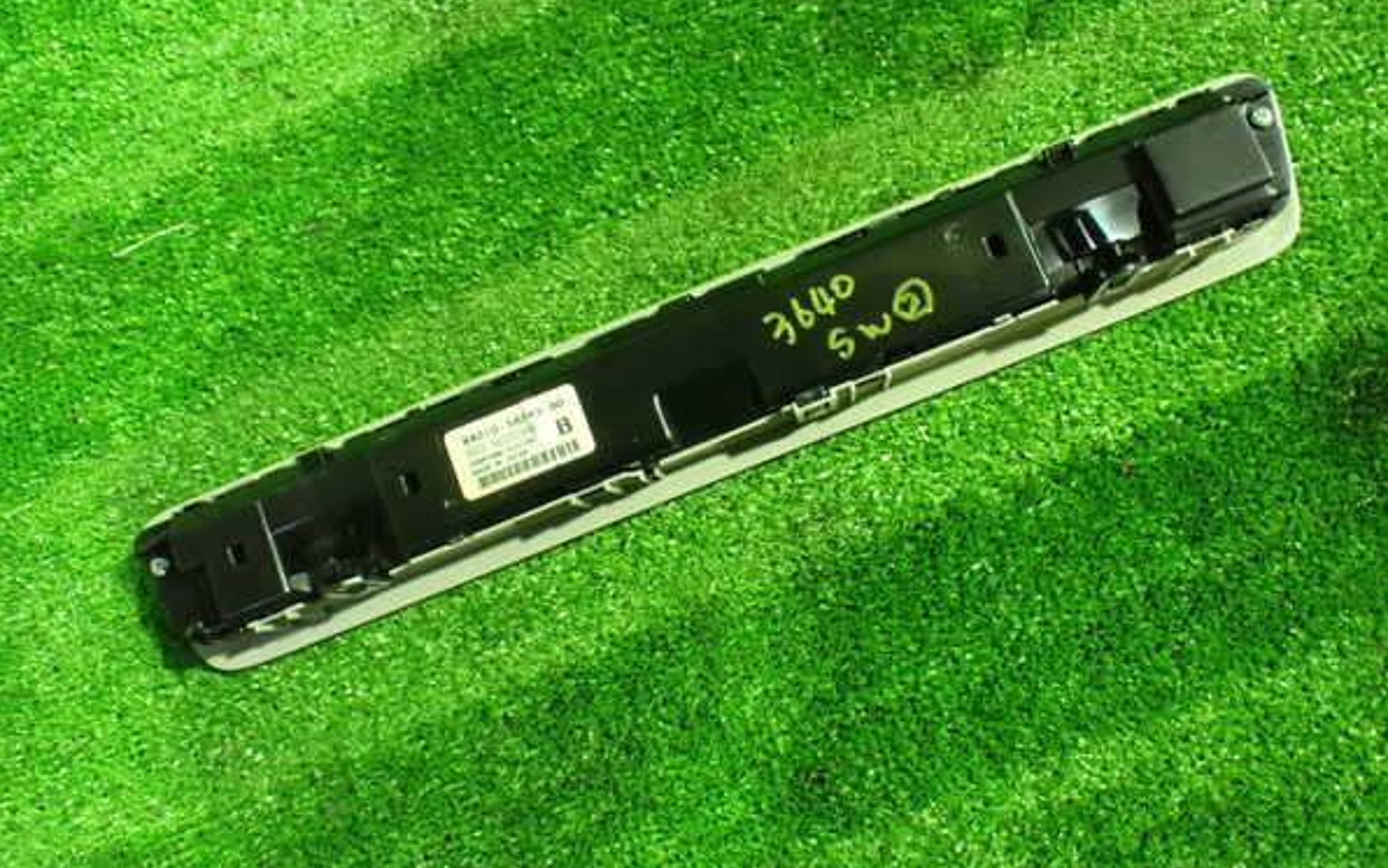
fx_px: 1211
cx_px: 696
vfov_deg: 39.5
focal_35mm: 32
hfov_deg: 59.6
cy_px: 426
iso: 1250
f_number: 2.3
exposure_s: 1/30
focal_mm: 5.4
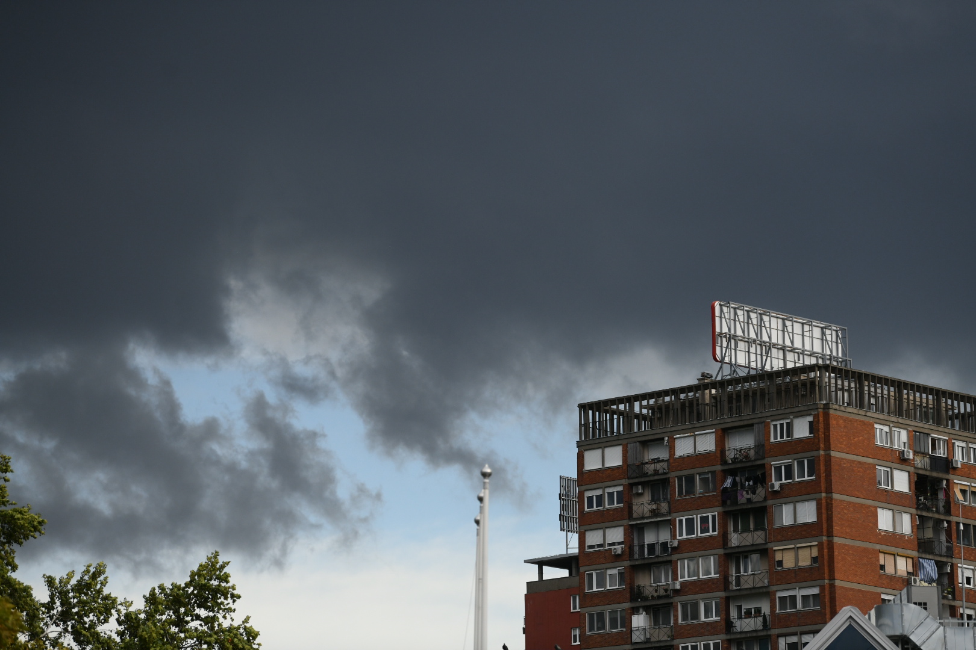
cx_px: 488
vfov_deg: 9.5
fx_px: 3931
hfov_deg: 14.2
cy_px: 325
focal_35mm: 145
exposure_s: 1/5000
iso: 800
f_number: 3.5
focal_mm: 145
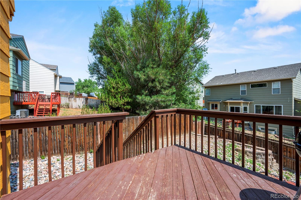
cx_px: 150
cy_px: 100
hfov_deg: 96.8
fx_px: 134
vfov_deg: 73.6
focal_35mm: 16
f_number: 8
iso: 100
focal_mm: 16
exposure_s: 1/200
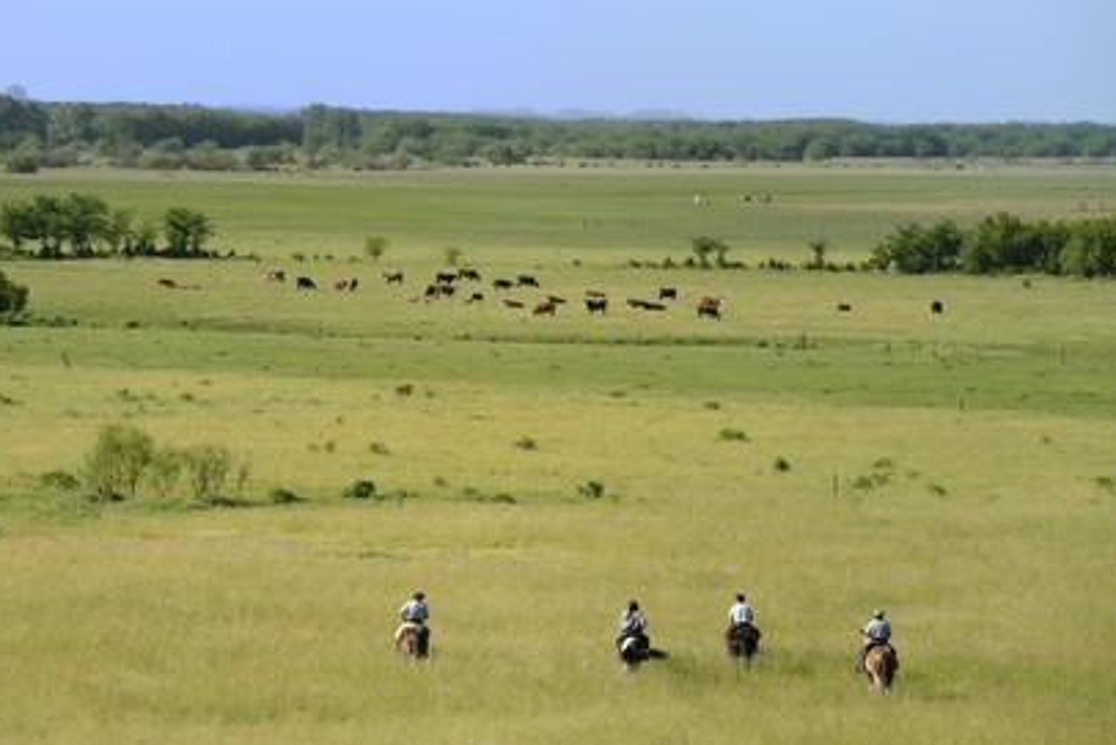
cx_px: 544
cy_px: 377
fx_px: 6419
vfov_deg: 6.6
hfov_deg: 9.9
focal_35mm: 207
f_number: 10
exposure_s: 1/250
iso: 200
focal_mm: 200
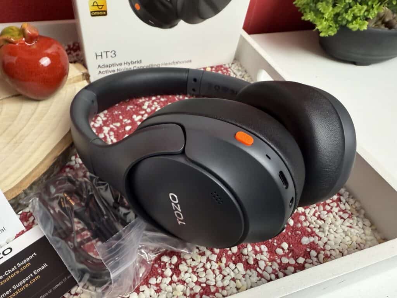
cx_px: 198
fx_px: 275
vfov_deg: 56.8
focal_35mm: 24
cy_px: 149
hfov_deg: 71.6
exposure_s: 1/100
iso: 320
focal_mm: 2.22
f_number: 2.2
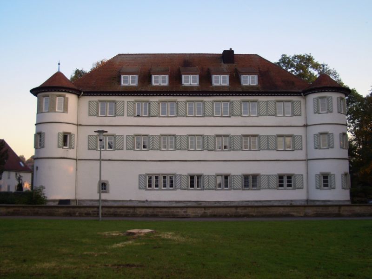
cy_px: 140
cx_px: 186
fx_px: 441
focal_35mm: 41
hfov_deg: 45.8
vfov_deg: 35.1
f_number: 2.8
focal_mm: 6.8
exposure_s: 1/100
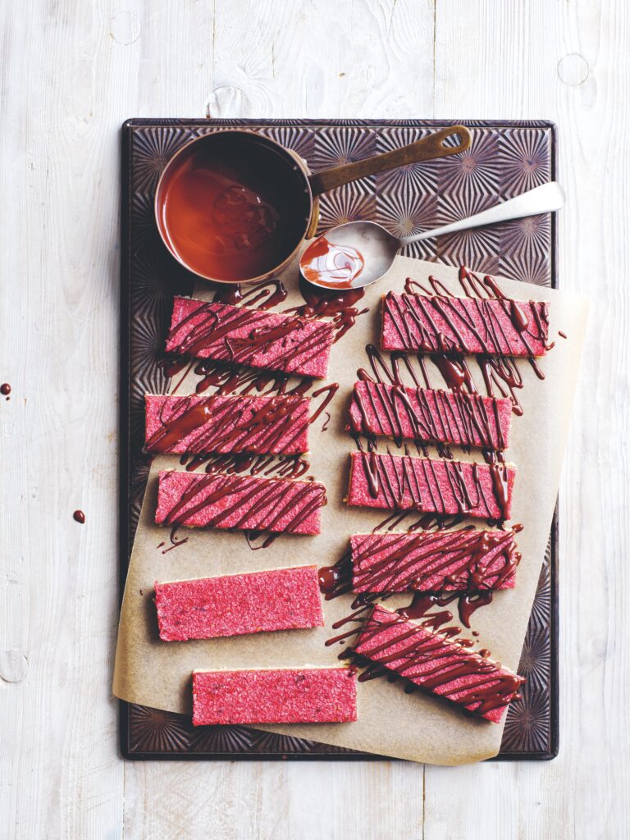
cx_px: 315
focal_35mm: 63
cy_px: 420
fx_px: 1529
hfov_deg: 23.3
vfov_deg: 30.7
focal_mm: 80
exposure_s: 1/13
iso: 100
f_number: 8
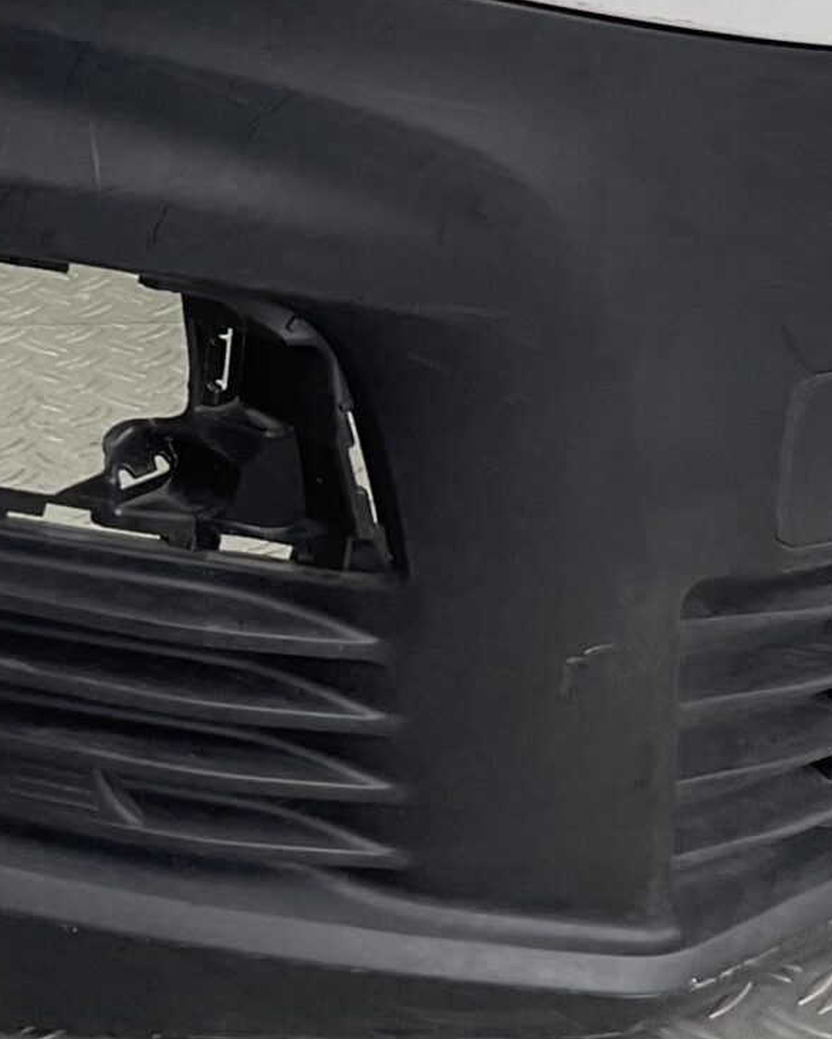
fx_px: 3046
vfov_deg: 18.8
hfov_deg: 15.5
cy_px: -38
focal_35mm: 99
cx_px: 328
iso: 16
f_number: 1.8
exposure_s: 1/120
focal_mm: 3
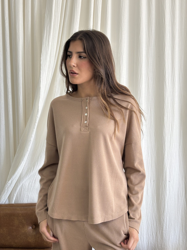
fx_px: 375
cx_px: 94
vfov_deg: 36.8
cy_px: 125
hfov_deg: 28.0
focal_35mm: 52
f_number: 1.6
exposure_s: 1/61
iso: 50
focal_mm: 5.96
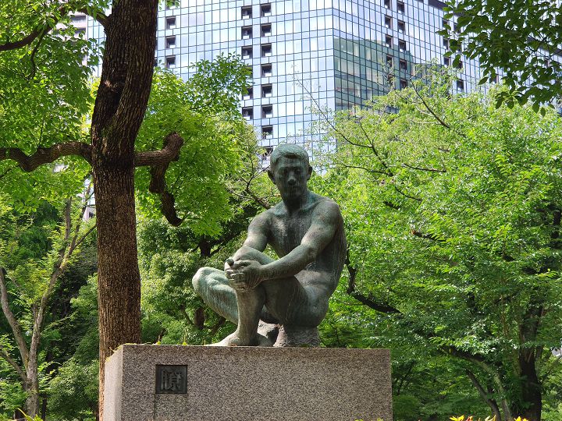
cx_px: 281
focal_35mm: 31
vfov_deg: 45.4
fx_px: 503
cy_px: 210
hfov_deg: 58.4
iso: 100
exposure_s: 1/336
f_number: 2.2
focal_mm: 6.22
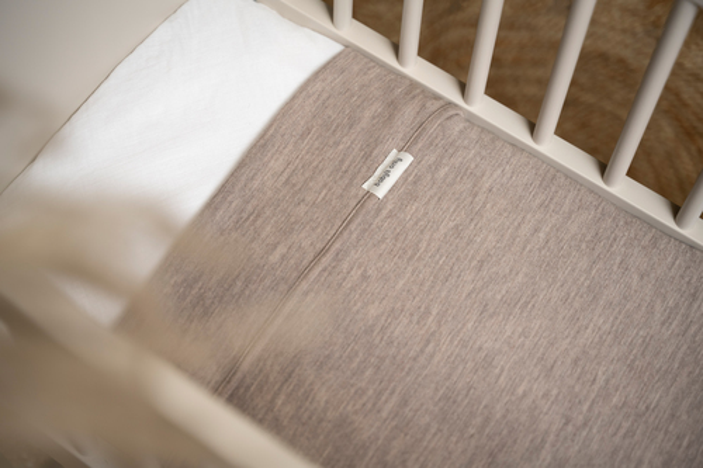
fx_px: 1171
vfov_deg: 22.6
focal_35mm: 60
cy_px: 234
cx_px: 352
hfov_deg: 33.4
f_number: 2.8
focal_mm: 60
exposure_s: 1/200
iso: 320
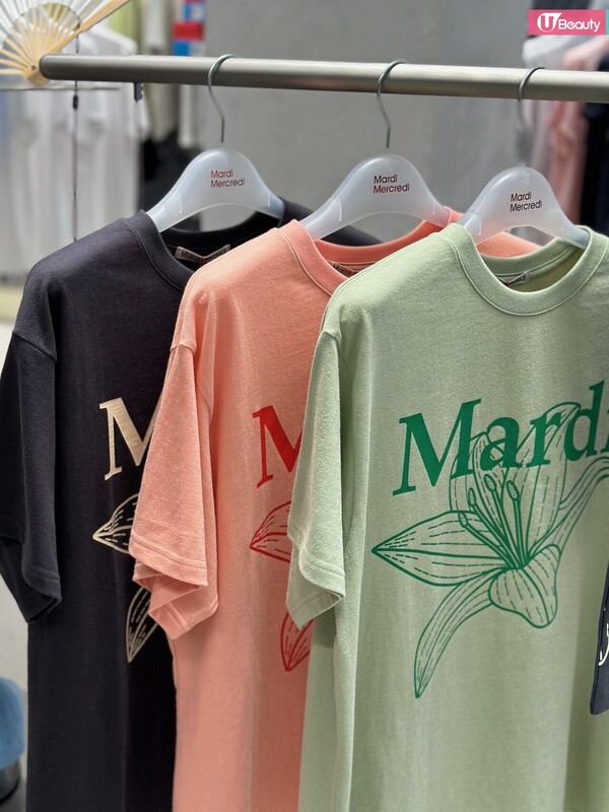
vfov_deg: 39.7
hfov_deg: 30.3
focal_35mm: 48
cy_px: 406
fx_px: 1126
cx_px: 304
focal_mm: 6.86
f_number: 1.78
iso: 80
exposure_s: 1/247
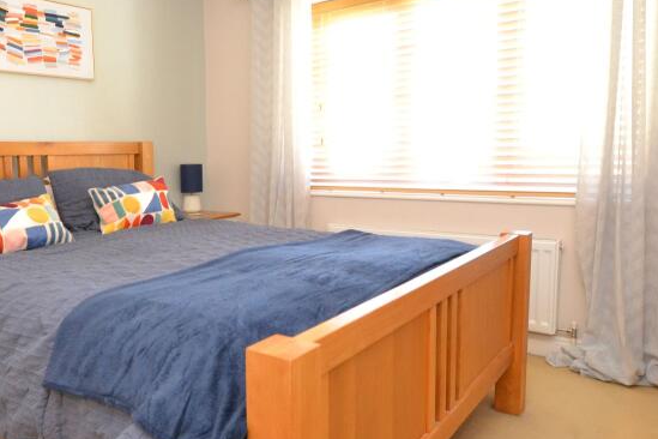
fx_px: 512
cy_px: 209
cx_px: 229
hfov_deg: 64.1
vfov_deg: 46.4
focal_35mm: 28
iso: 1400
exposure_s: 1/60
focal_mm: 10
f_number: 3.5
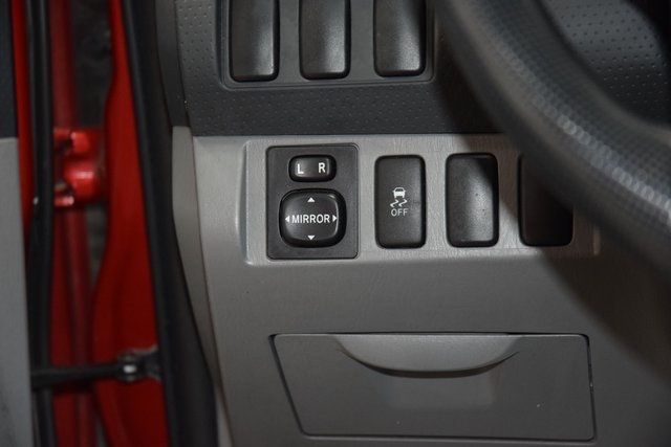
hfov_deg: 19.5
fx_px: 1957
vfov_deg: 13.0
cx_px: 336
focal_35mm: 105
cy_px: 224
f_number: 4.5
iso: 2000
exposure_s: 1/40
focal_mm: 70
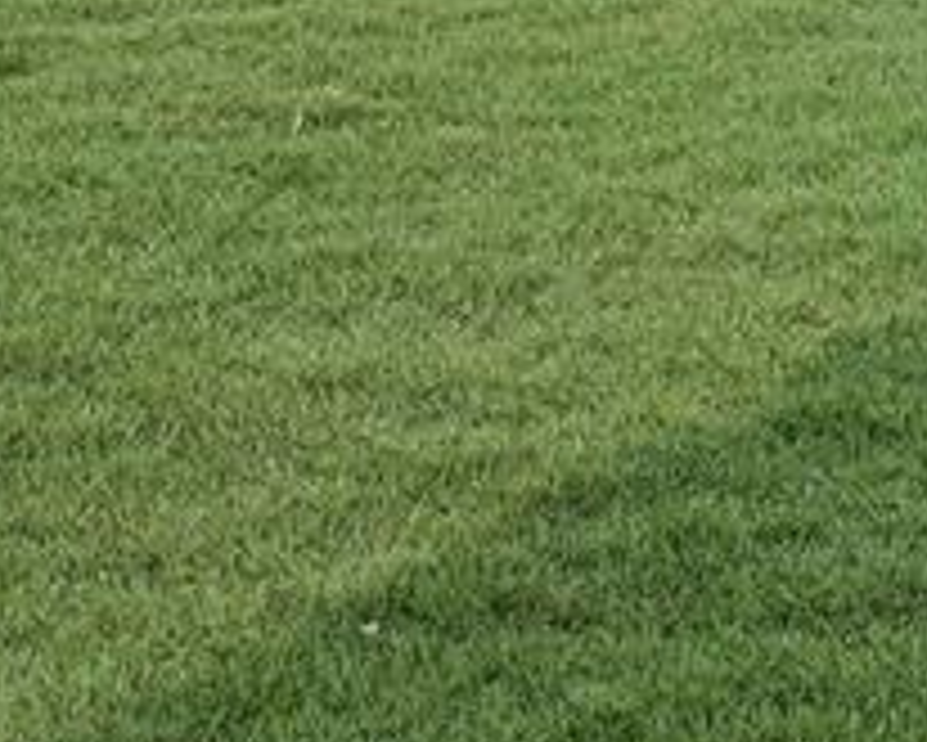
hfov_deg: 30.9
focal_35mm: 56
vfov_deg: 20.5
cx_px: 945
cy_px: -542
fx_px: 1537
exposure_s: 1/100
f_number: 9
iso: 500
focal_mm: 12
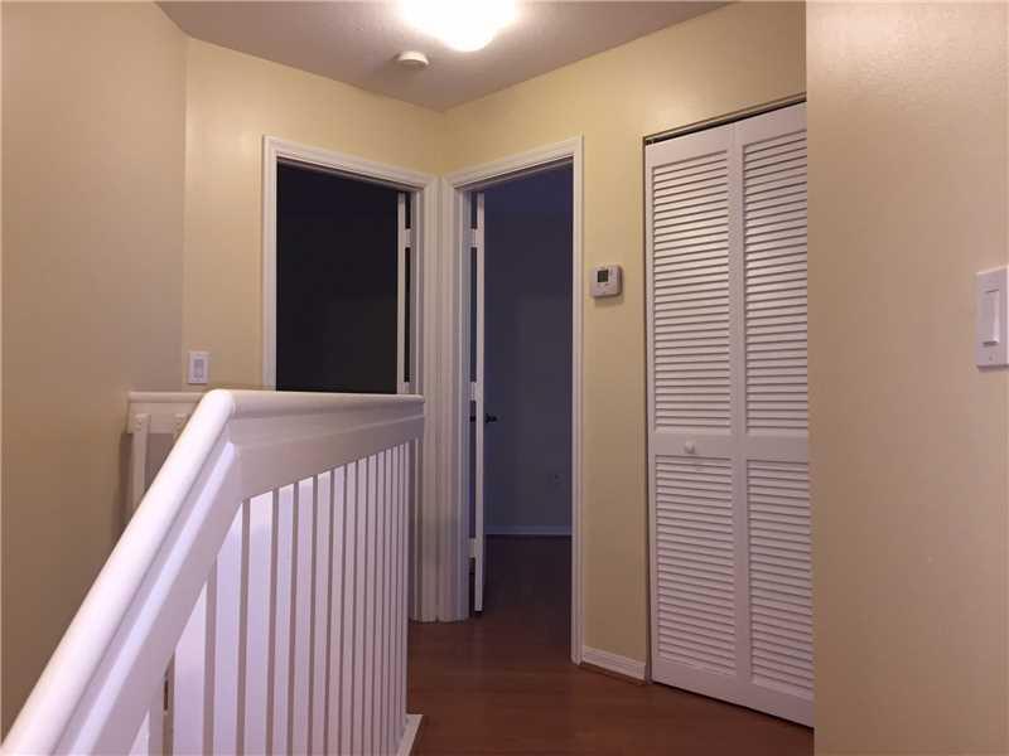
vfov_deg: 48.2
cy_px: 378
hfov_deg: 61.7
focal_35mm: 29
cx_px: 504
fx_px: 845
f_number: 2.2
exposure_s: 1/30
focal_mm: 4.15
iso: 100
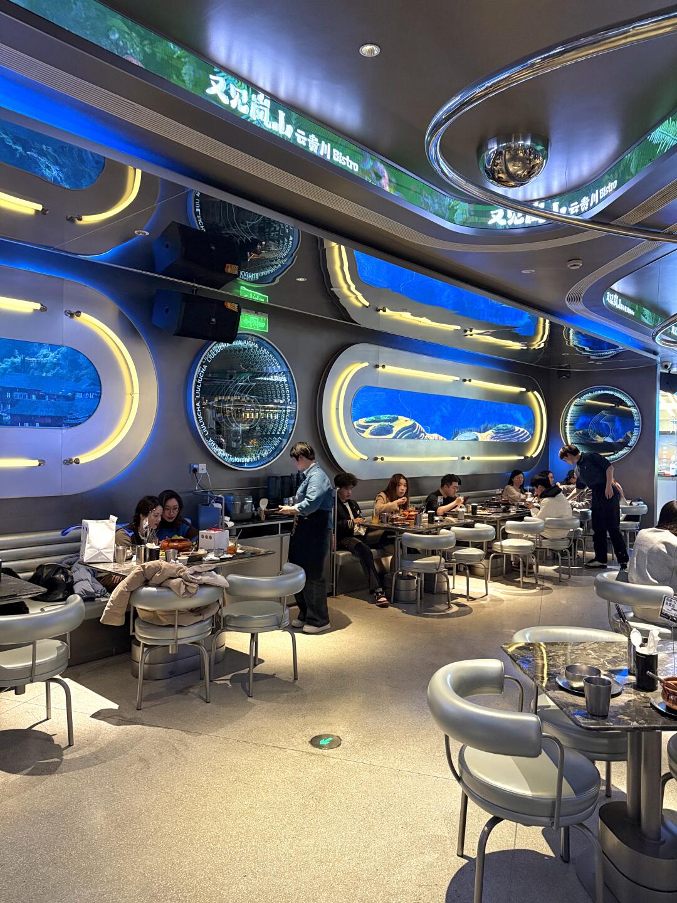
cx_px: 338
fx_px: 626
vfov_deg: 71.6
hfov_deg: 56.8
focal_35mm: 24
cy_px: 452
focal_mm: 6.76
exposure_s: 1/57
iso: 640
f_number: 1.78
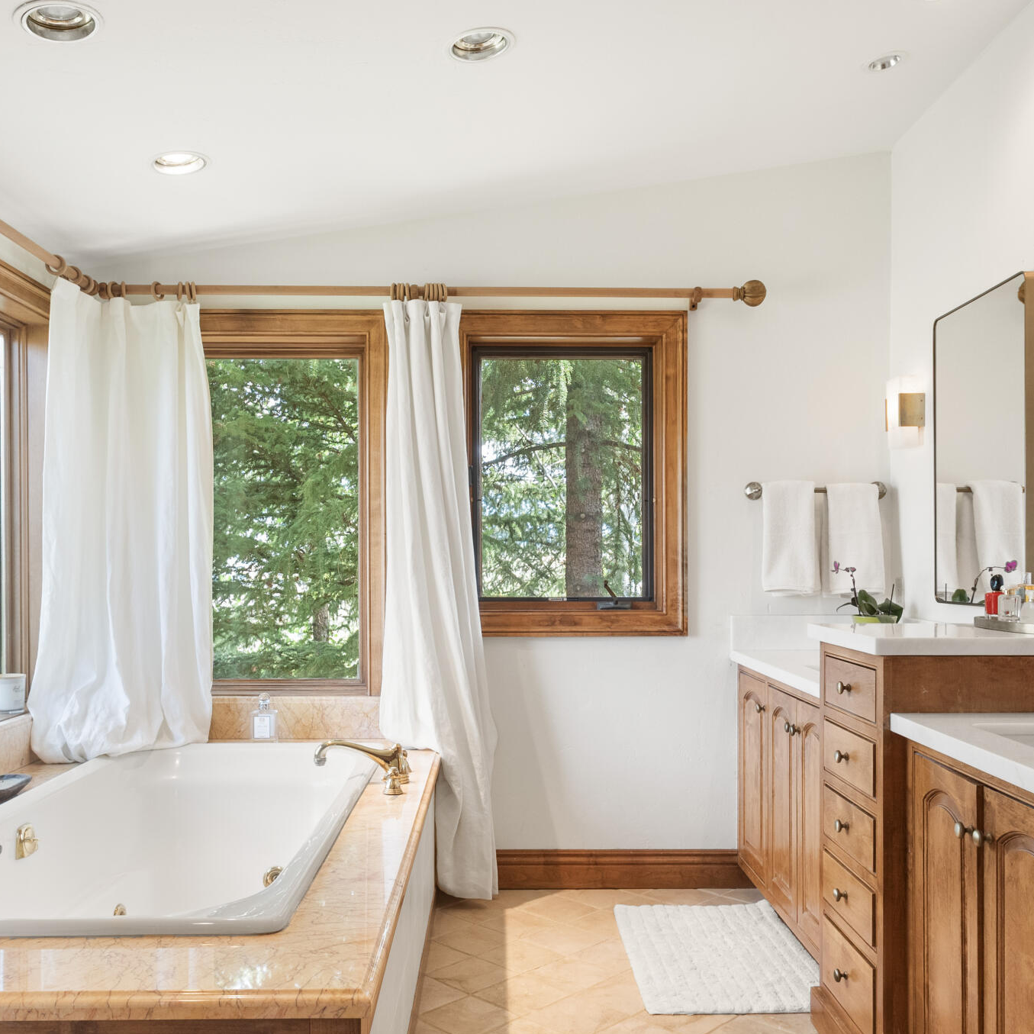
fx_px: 1081
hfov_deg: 51.1
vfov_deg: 51.0
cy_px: 562
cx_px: 505
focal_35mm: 32
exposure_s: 1/15
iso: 500
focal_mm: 17
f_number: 7.1
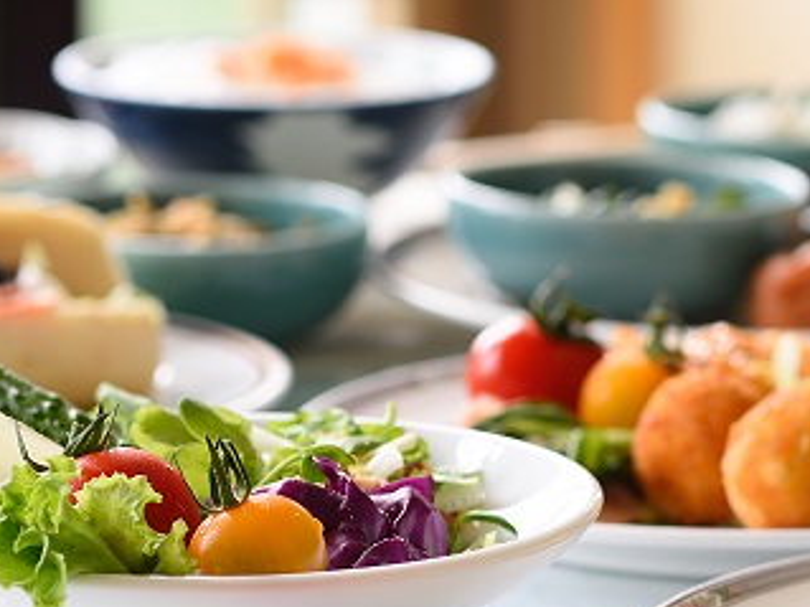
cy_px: 510
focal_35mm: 236
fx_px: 5520
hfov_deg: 8.3
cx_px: 861
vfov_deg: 6.3
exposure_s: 1/15
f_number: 4.5
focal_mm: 85
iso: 125
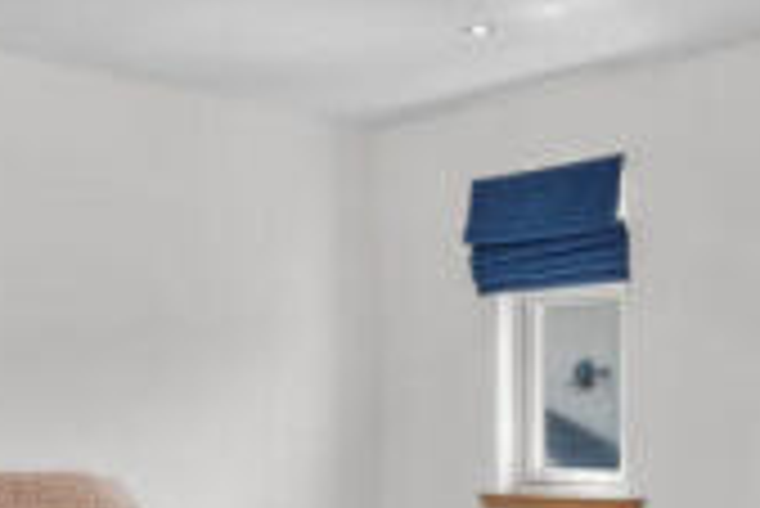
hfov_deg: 30.1
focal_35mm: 66
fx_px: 1394
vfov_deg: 20.3
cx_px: 218
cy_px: 434
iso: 320
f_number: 8
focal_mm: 17
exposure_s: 1/8
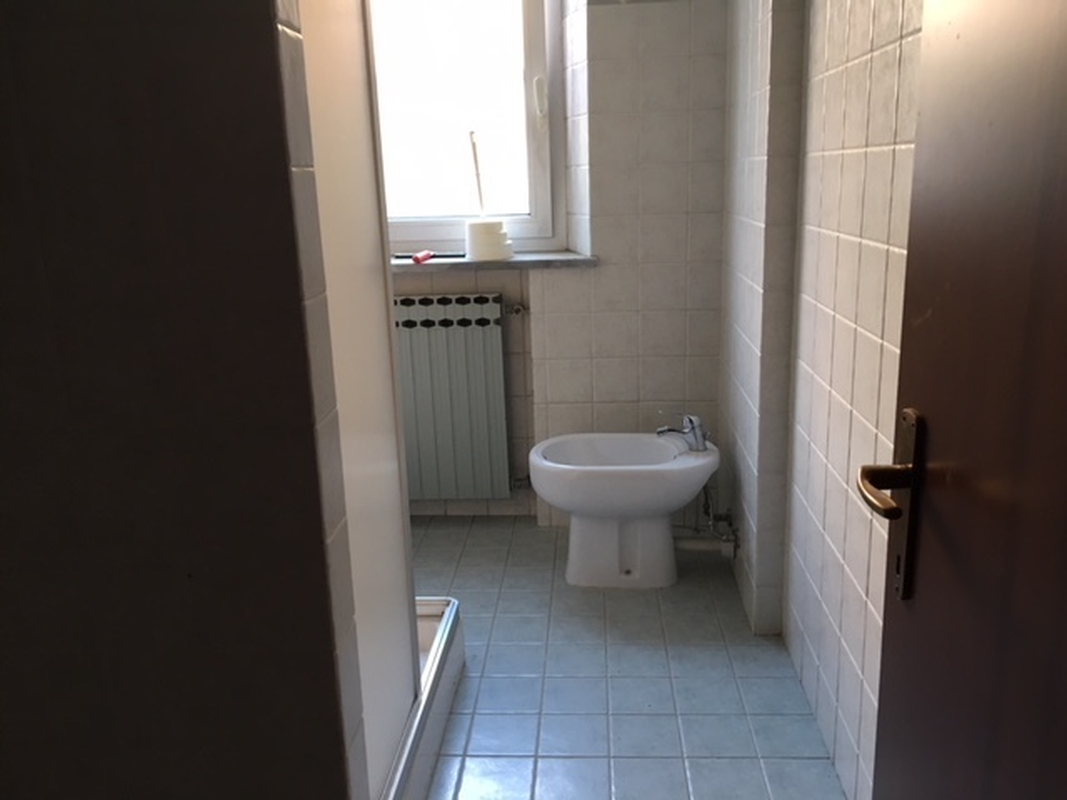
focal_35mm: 29
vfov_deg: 48.2
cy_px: 400
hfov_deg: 61.7
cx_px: 534
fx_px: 894
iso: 100
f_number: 2.2
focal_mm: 4.15
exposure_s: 1/33
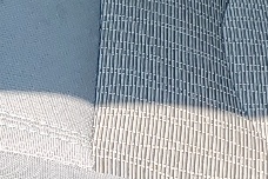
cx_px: -19
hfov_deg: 10.7
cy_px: -127
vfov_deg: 7.1
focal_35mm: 190
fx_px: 1414
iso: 50
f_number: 1.5
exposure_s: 1/769
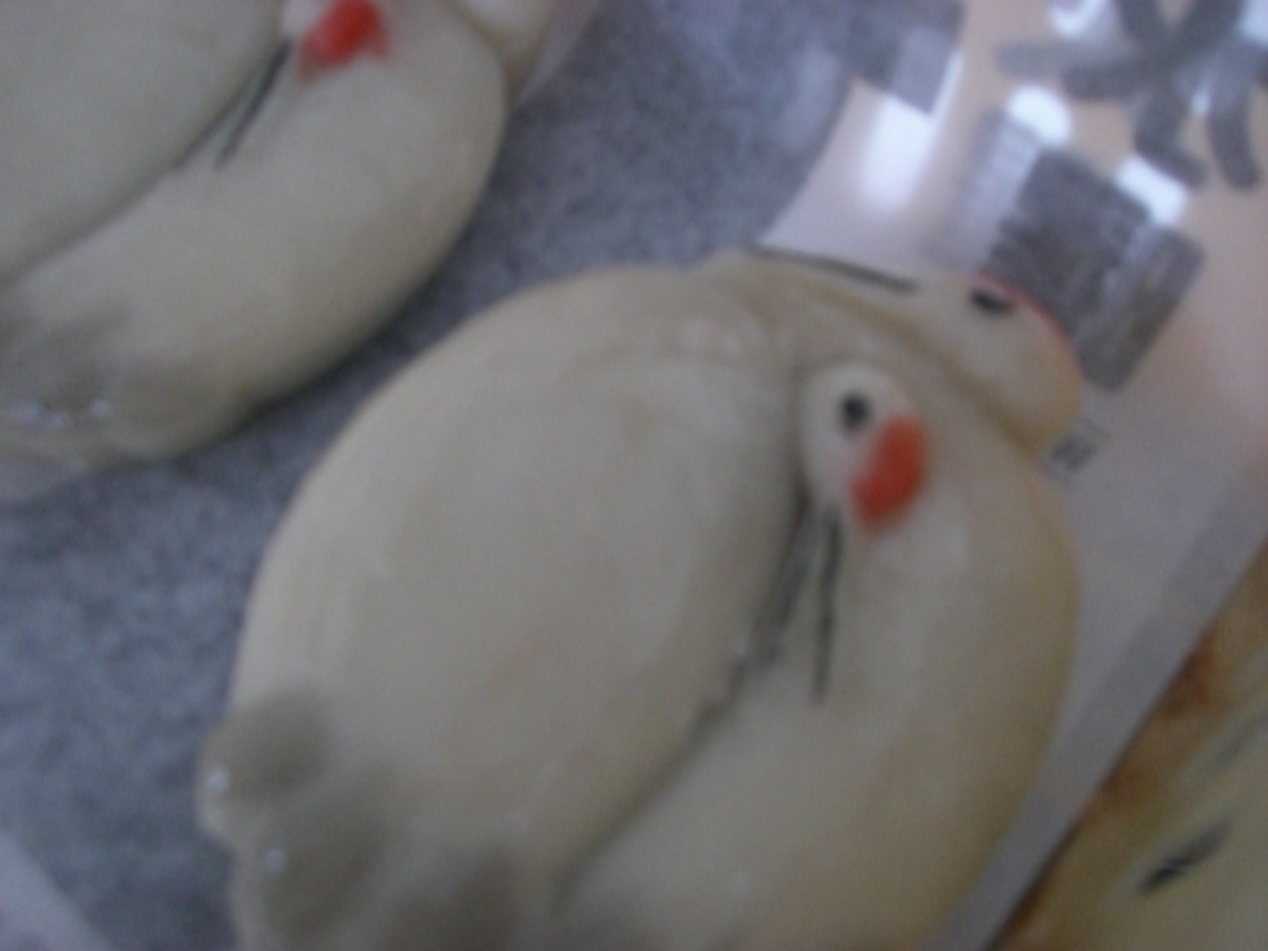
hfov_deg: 49.0
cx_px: 634
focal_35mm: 38
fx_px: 1392
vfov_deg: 37.7
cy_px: 476
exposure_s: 1/60
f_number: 2.7
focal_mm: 6.2
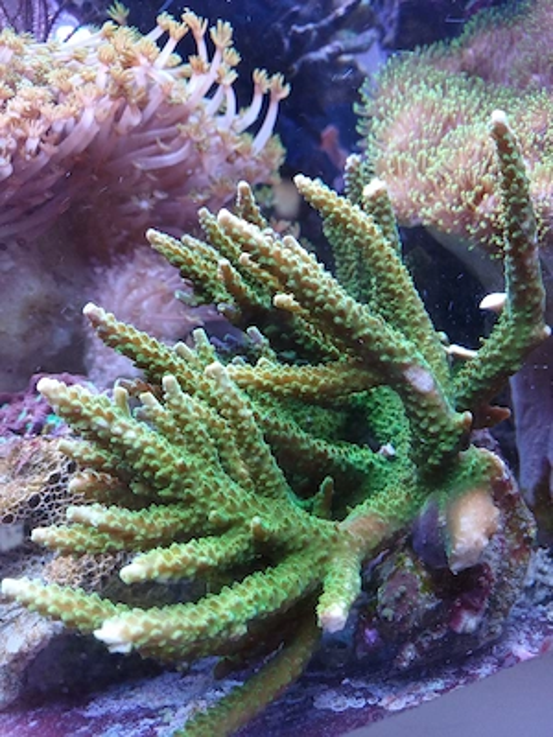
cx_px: 276
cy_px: 368
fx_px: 533
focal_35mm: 25
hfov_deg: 54.9
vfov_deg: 69.4
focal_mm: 4.65
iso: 125
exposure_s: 1/50
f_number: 1.8
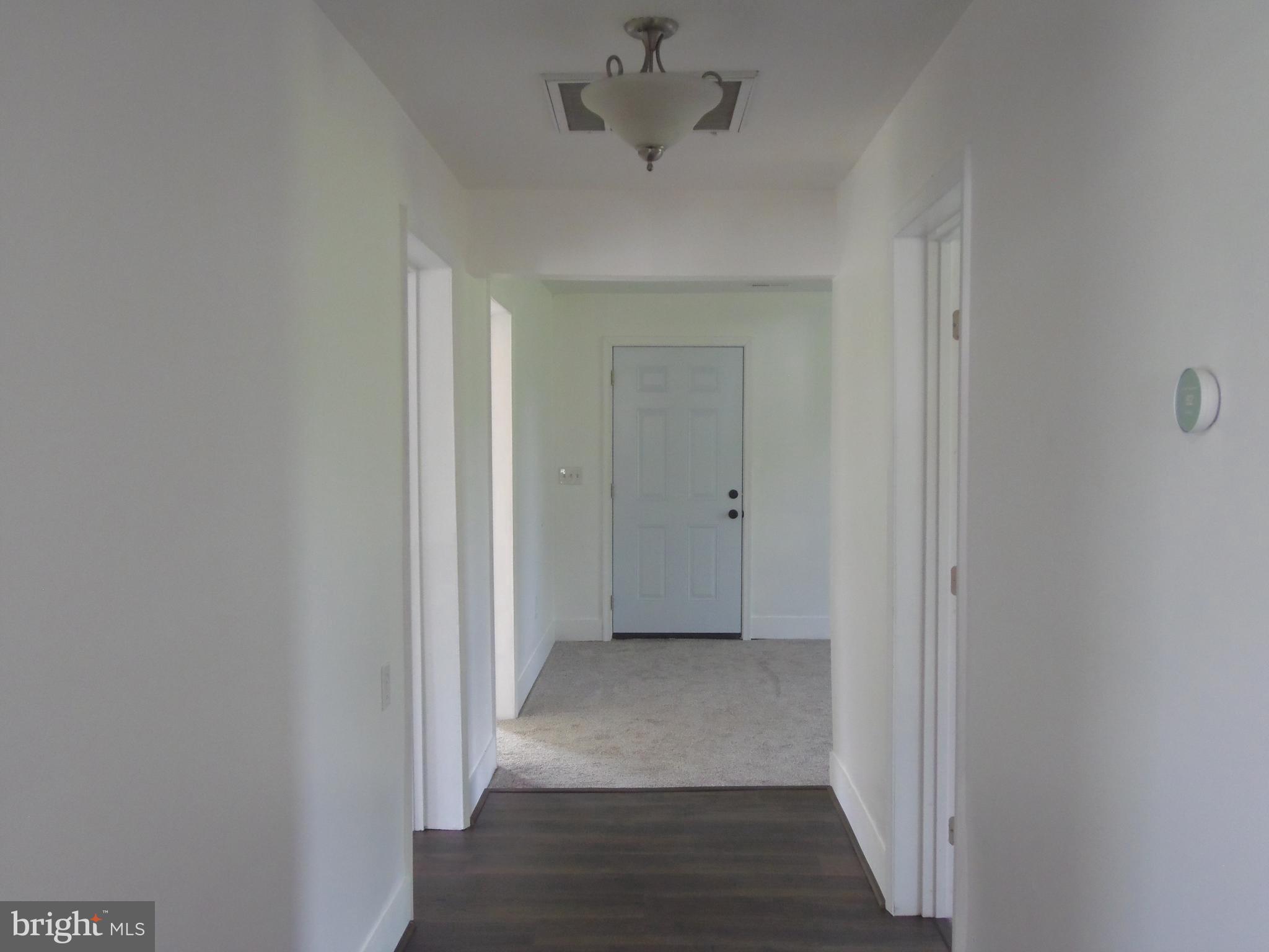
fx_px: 1100
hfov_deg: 60.0
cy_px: 476
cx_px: 634
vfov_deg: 46.8
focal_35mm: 30
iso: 200
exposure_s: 1/30
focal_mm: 5.5
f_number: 3.2
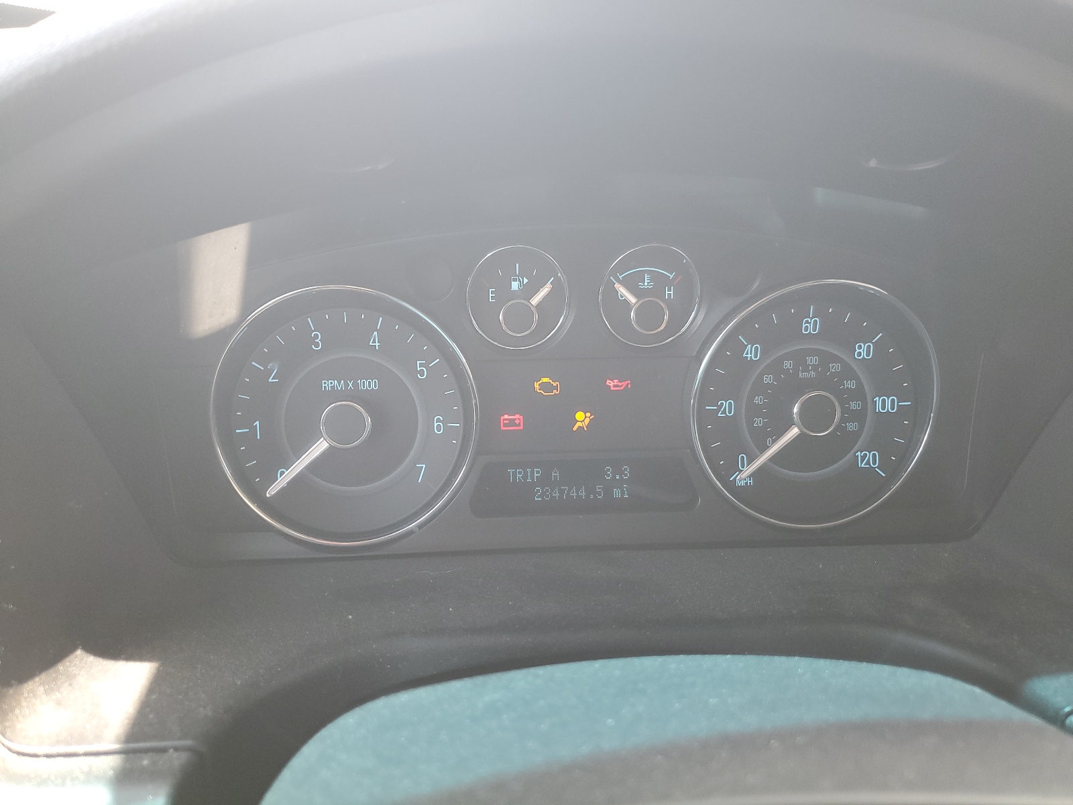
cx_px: 536
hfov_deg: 67.3
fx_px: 806
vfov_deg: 53.1
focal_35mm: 26
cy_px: 402
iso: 65
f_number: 1.5
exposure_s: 1/120
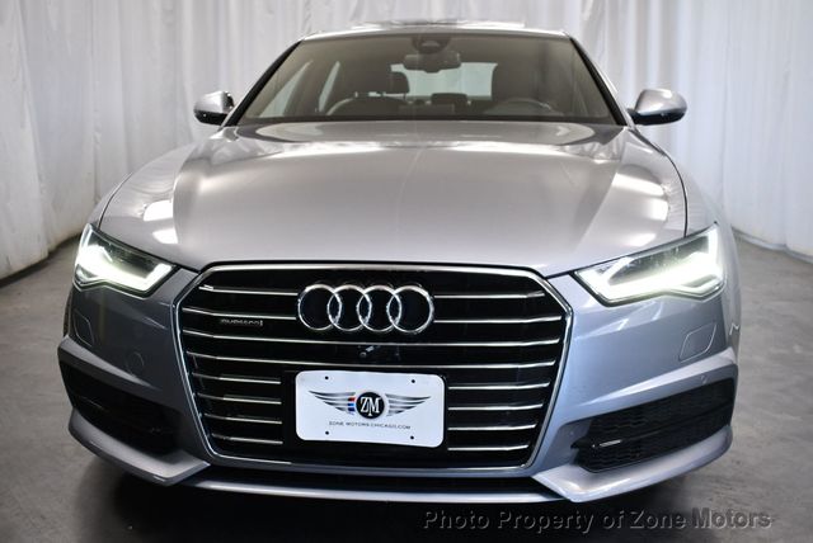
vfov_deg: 36.9
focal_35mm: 36
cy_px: 272
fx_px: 814
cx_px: 406
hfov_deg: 53.1
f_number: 3.5
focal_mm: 18
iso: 800
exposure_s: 1/160
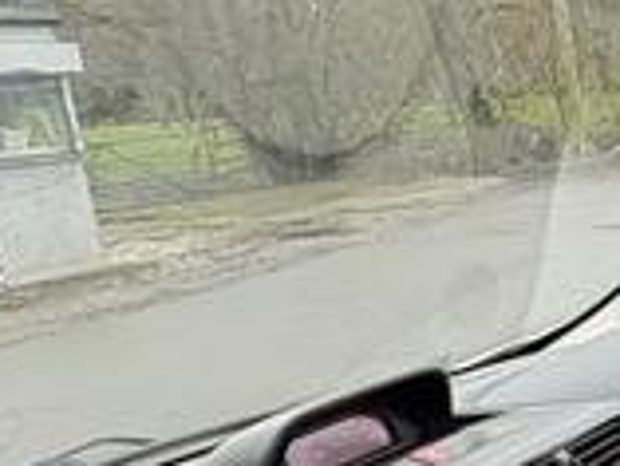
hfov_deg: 19.7
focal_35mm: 80
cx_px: 1035
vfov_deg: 18.3
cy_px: 375
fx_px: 1434
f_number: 2.2
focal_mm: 2.22
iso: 64
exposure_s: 1/178
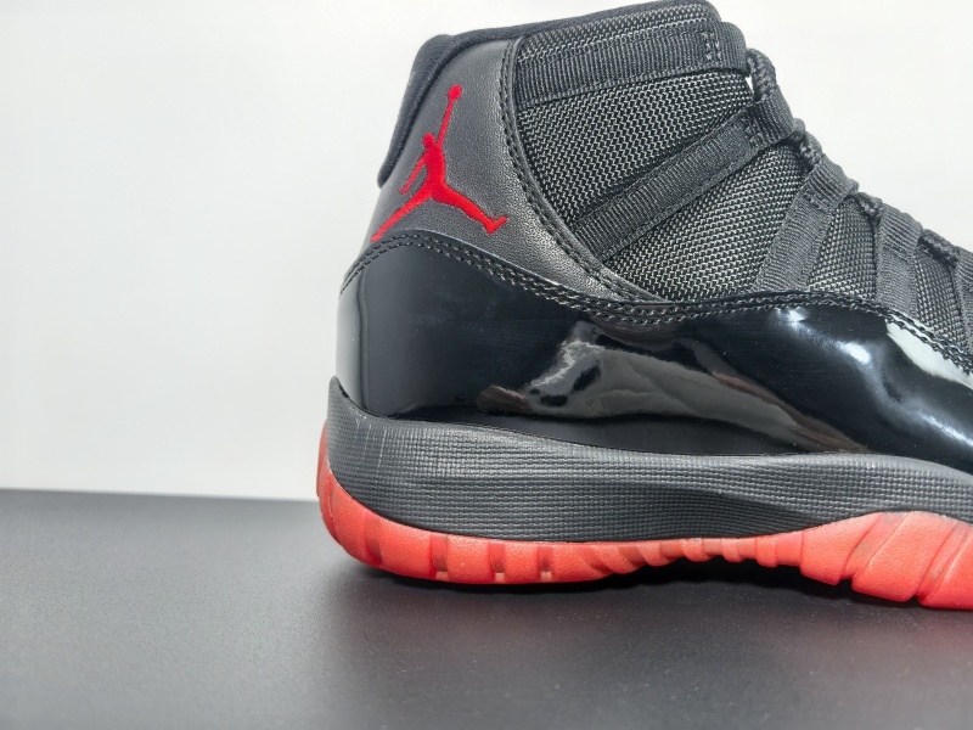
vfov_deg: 51.4
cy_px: 365
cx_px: 486
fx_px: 759
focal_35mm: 27
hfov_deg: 65.3
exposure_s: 1/195
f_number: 2
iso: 50
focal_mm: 6.98
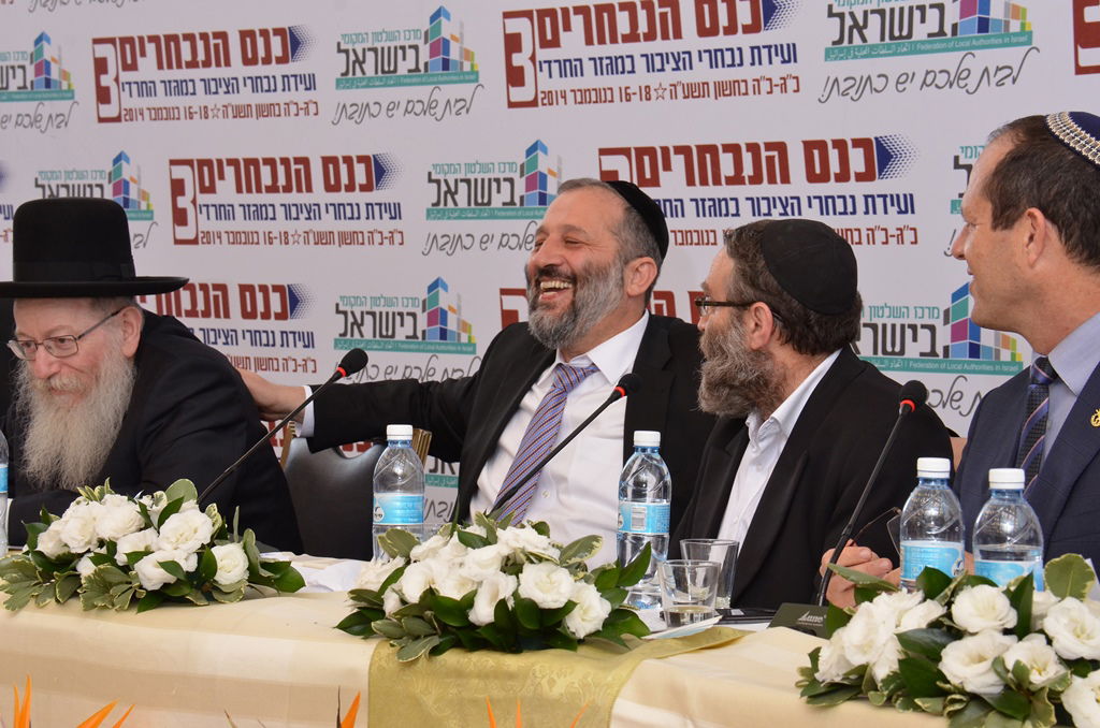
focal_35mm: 102
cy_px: 364
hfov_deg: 20.1
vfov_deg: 13.4
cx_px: 550
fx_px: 3110
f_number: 10
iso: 1250
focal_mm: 68
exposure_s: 1/160
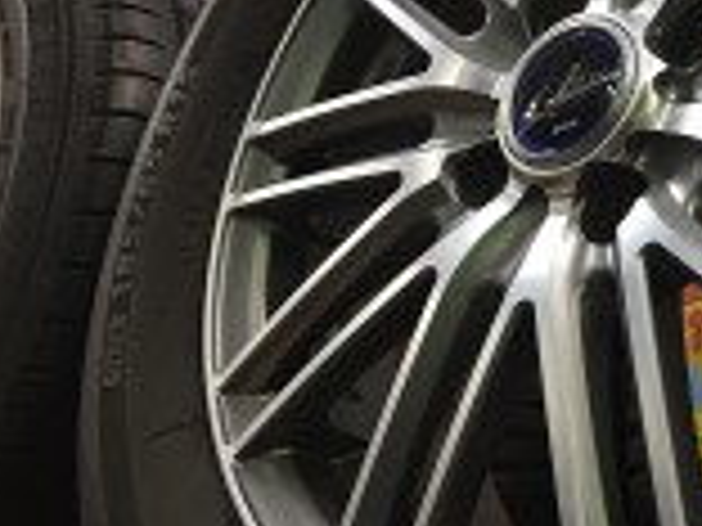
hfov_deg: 28.2
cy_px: 191
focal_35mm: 65
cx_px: 680
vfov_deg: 22.5
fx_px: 1318
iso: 80
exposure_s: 1/15
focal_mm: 4.15
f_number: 2.2
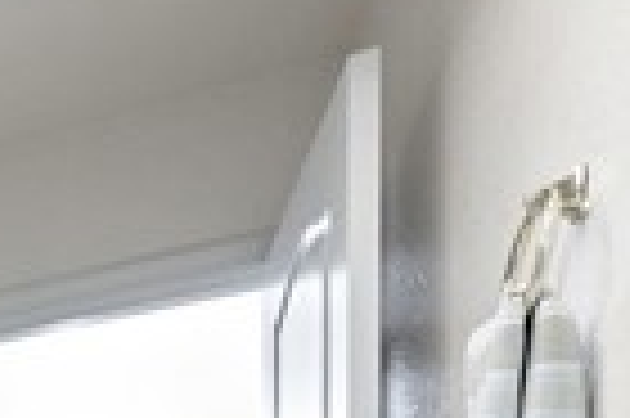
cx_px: -688
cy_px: 897
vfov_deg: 15.6
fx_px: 1119
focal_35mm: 64
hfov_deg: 18.1
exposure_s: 1/160
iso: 1250
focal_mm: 14
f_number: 2.8
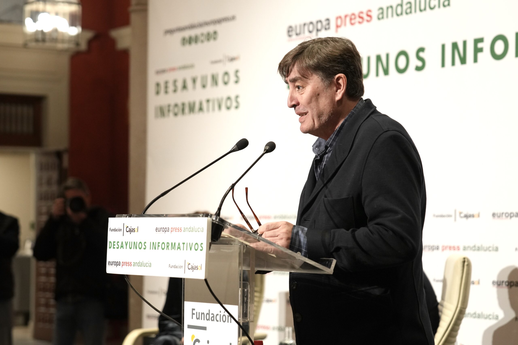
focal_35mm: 105
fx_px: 1511
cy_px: 172
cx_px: 259
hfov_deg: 19.5
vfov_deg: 13.0
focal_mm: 70
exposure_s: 1/250
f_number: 2.8
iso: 1600
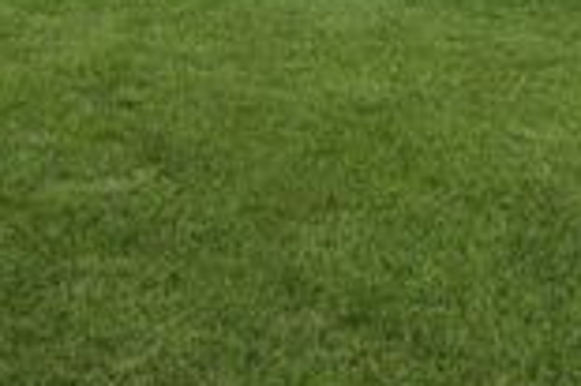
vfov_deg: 12.9
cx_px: 442
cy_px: -204
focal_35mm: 100
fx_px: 1612
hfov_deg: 20.3
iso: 50
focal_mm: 31
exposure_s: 1/90
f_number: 8
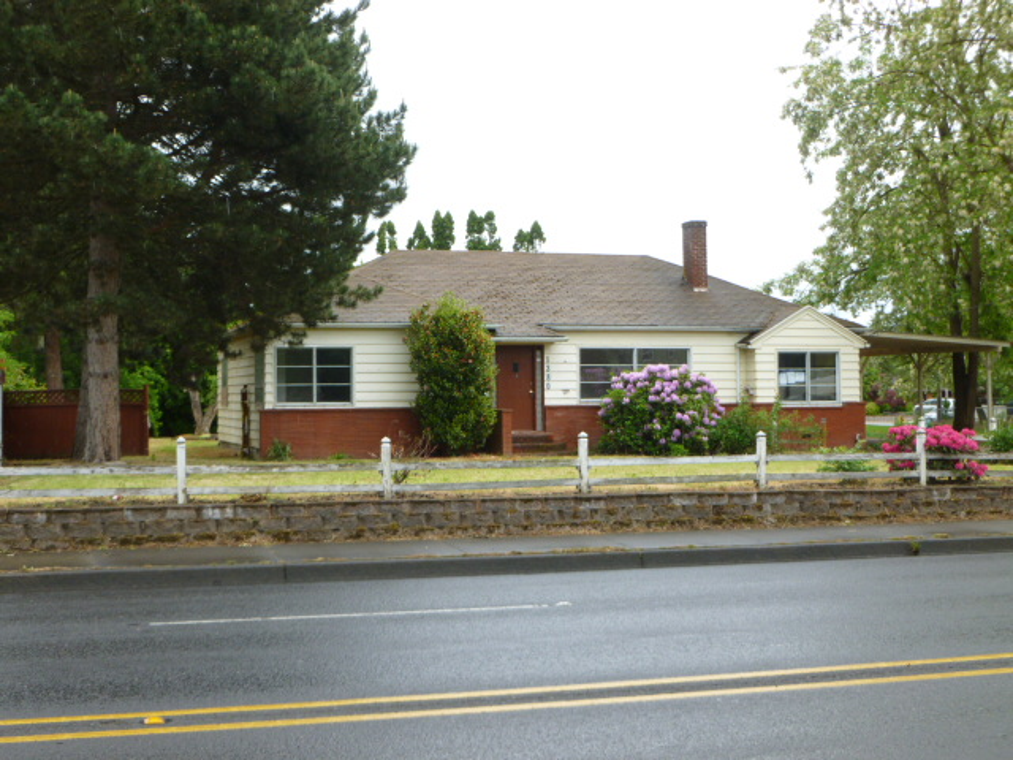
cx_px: 506
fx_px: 1375
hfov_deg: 40.4
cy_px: 380
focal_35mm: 47
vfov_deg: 30.9
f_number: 3.8
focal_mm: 8.4
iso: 100
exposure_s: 1/400
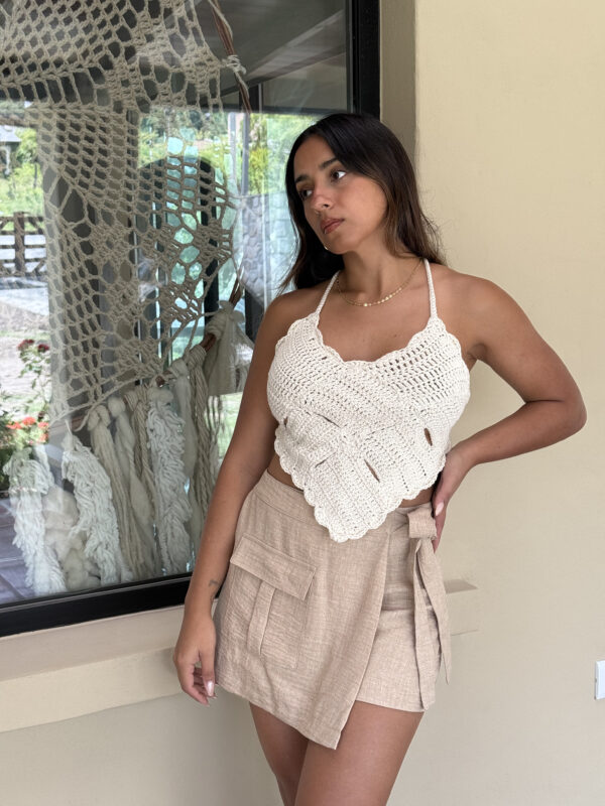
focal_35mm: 48
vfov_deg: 39.7
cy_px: 403
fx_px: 1119
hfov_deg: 30.3
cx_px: 302
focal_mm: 6.76
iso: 50
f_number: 1.78
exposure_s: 1/122
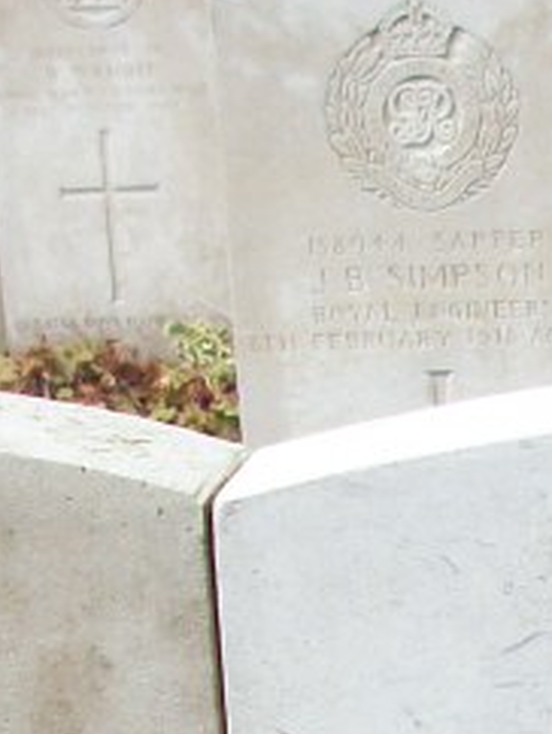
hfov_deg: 7.9
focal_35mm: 185
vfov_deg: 10.2
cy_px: 1247
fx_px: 3927
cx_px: 858
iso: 80
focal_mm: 6.3
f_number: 3.1
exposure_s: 1/125
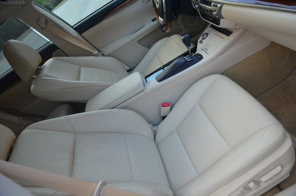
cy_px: 98
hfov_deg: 70.5
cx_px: 148
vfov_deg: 50.2
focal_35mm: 26
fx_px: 209
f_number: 2.8
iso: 1600
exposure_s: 1/320
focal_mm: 17
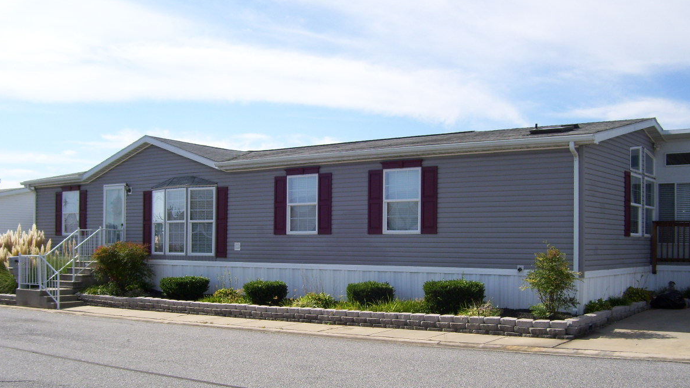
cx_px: 349
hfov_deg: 50.5
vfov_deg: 29.6
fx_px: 732
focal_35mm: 40
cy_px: 234
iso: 80
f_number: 4.8
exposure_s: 1/640
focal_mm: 6
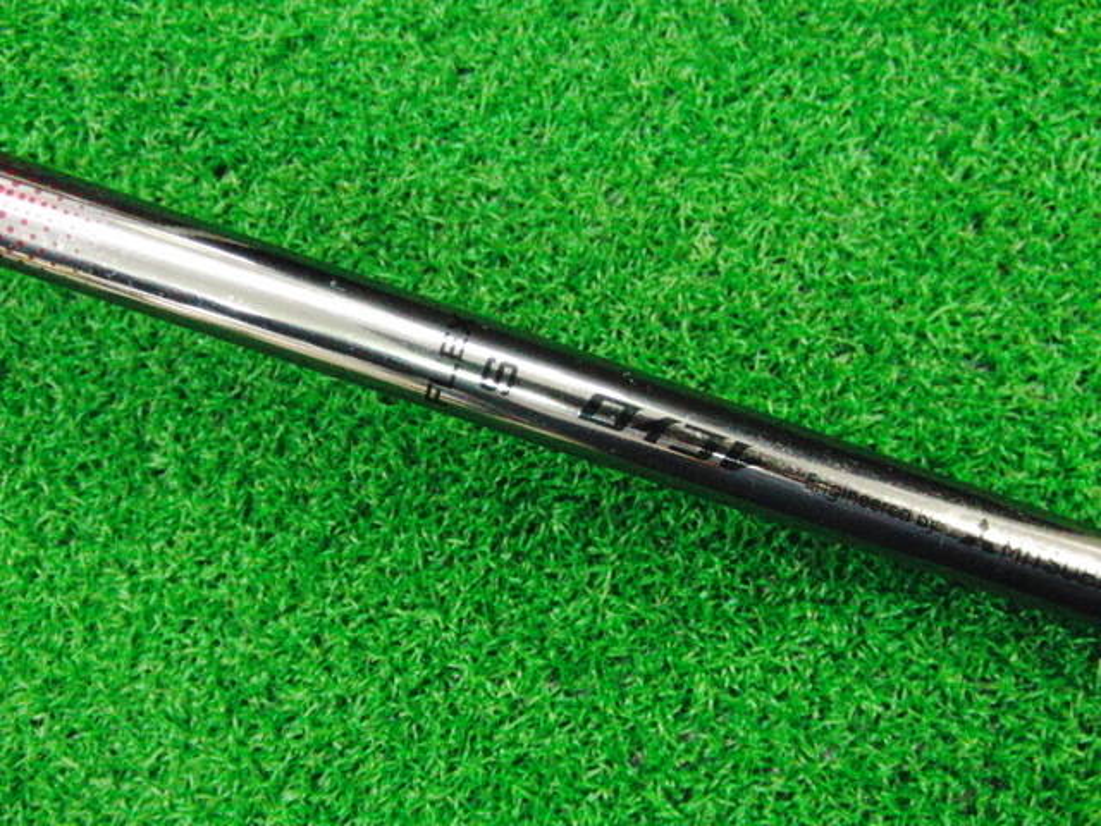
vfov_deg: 38.7
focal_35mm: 37
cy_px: 413
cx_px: 550
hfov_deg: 50.1
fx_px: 1177
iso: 3200
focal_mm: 6.42
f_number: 3.6
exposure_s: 1/160
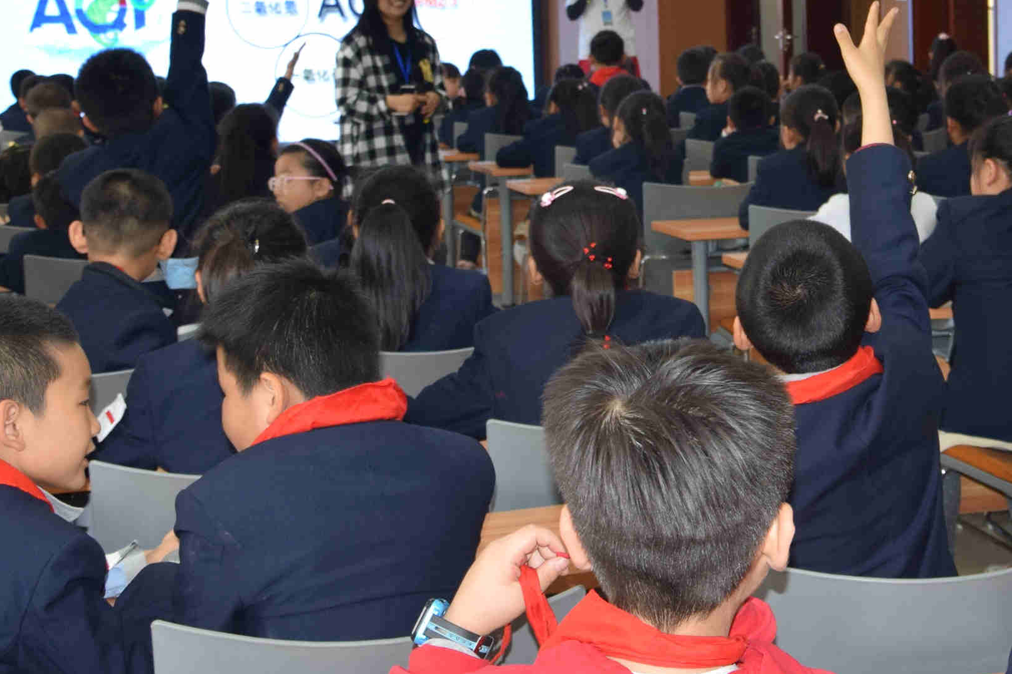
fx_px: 2445
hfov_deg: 23.0
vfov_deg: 15.6
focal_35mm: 87
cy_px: 130
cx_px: 816
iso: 800
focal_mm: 26
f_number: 5.6
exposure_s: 1/125
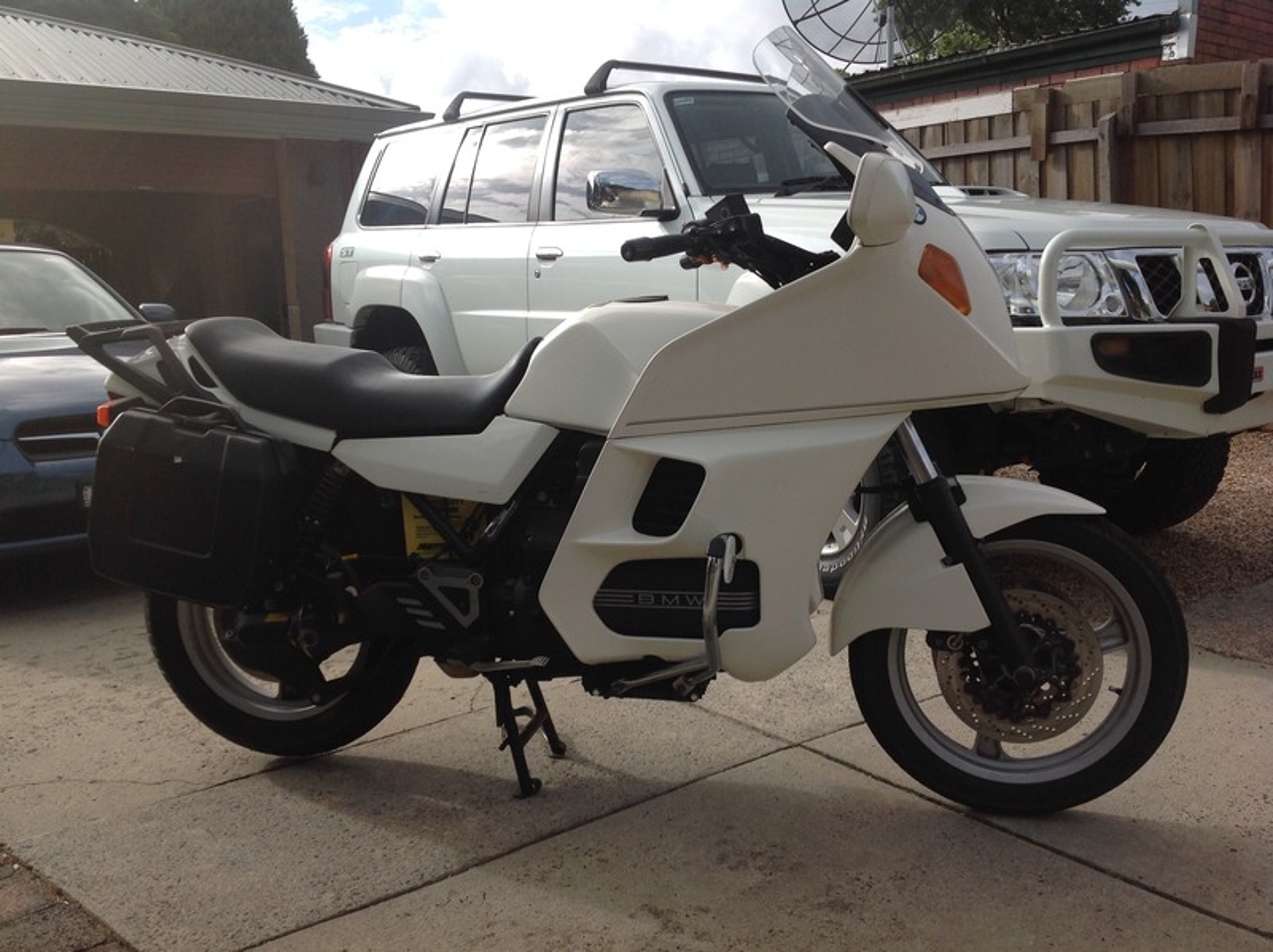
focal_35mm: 35
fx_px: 1286
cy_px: 476
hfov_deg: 52.7
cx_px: 636
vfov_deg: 40.6
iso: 50
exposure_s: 1/1592
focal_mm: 4.28
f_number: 2.4
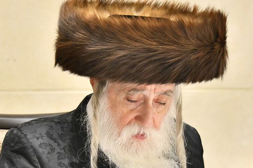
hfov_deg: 11.4
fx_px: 1264
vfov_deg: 7.6
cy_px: 110
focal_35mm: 180
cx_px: 140
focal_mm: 78
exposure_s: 1/250
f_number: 5.6
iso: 2500
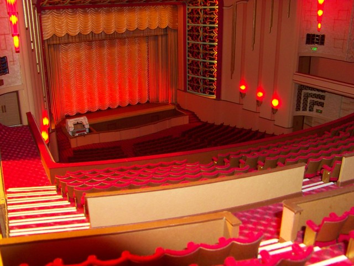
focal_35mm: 36
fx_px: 368
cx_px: 177
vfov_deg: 39.7
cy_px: 133
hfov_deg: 51.4
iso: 200
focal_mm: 5.85
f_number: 5.6
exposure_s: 1/5
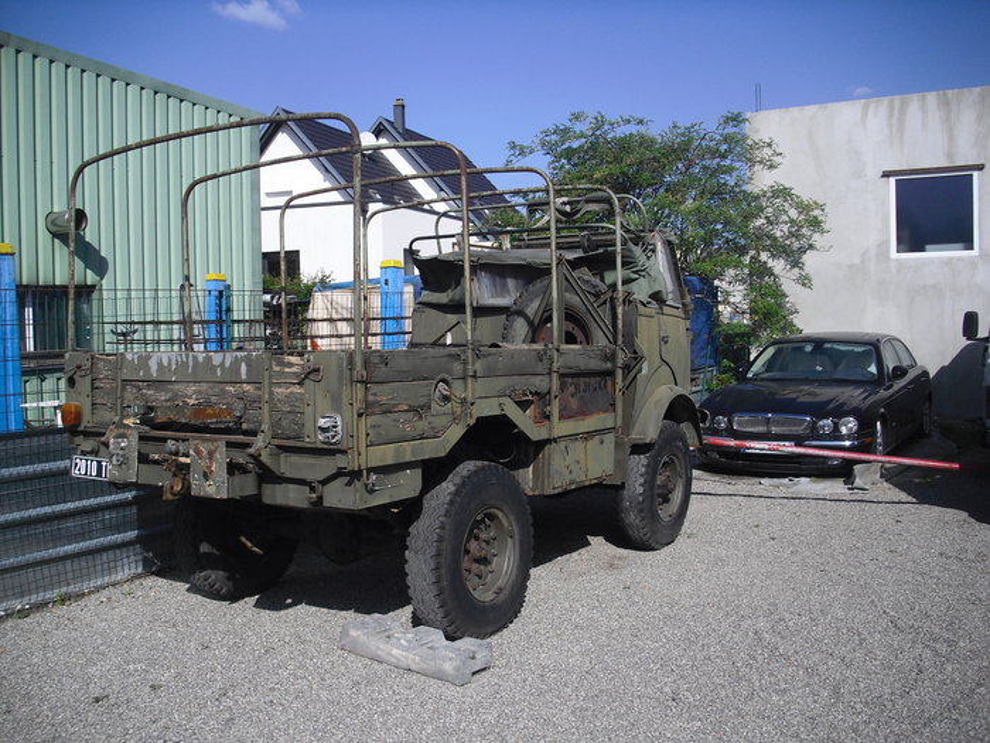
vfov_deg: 37.7
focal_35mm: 38
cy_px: 372
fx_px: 1087
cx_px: 495
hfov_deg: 49.0
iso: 64
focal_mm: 6.2
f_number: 5.6
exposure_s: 1/400
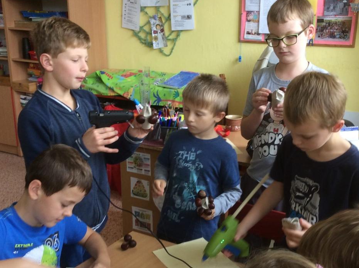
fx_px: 476
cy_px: 164
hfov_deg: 41.2
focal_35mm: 46
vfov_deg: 31.3
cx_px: 202
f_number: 2.4
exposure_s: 1/25
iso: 50
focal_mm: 3.3
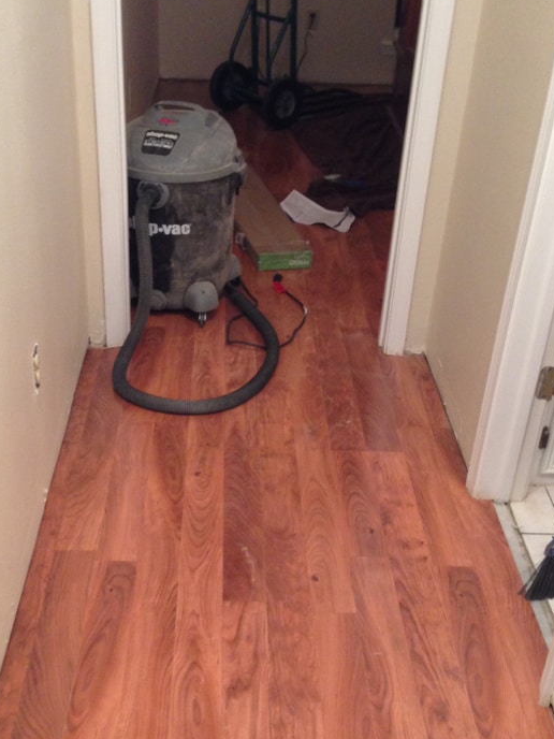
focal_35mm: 48
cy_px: 452
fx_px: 1024
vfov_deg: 39.4
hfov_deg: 30.2
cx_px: 242
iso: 200
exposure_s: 1/20
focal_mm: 4.12
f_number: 2.4
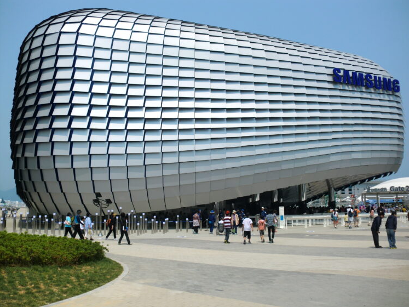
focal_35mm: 36
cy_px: 152
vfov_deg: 39.6
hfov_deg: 51.4
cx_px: 209
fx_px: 425
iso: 64
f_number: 7.8
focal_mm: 6.3
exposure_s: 1/320
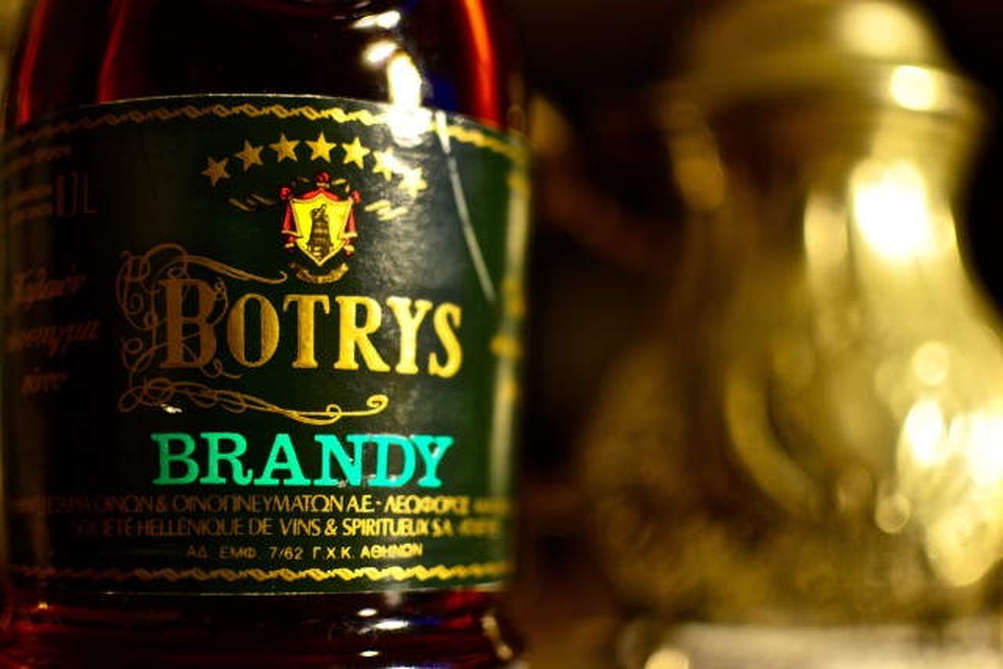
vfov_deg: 25.8
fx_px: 1463
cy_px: 334
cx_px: 502
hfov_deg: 37.8
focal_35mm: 52
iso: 200
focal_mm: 35
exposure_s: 1/3
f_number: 1.8
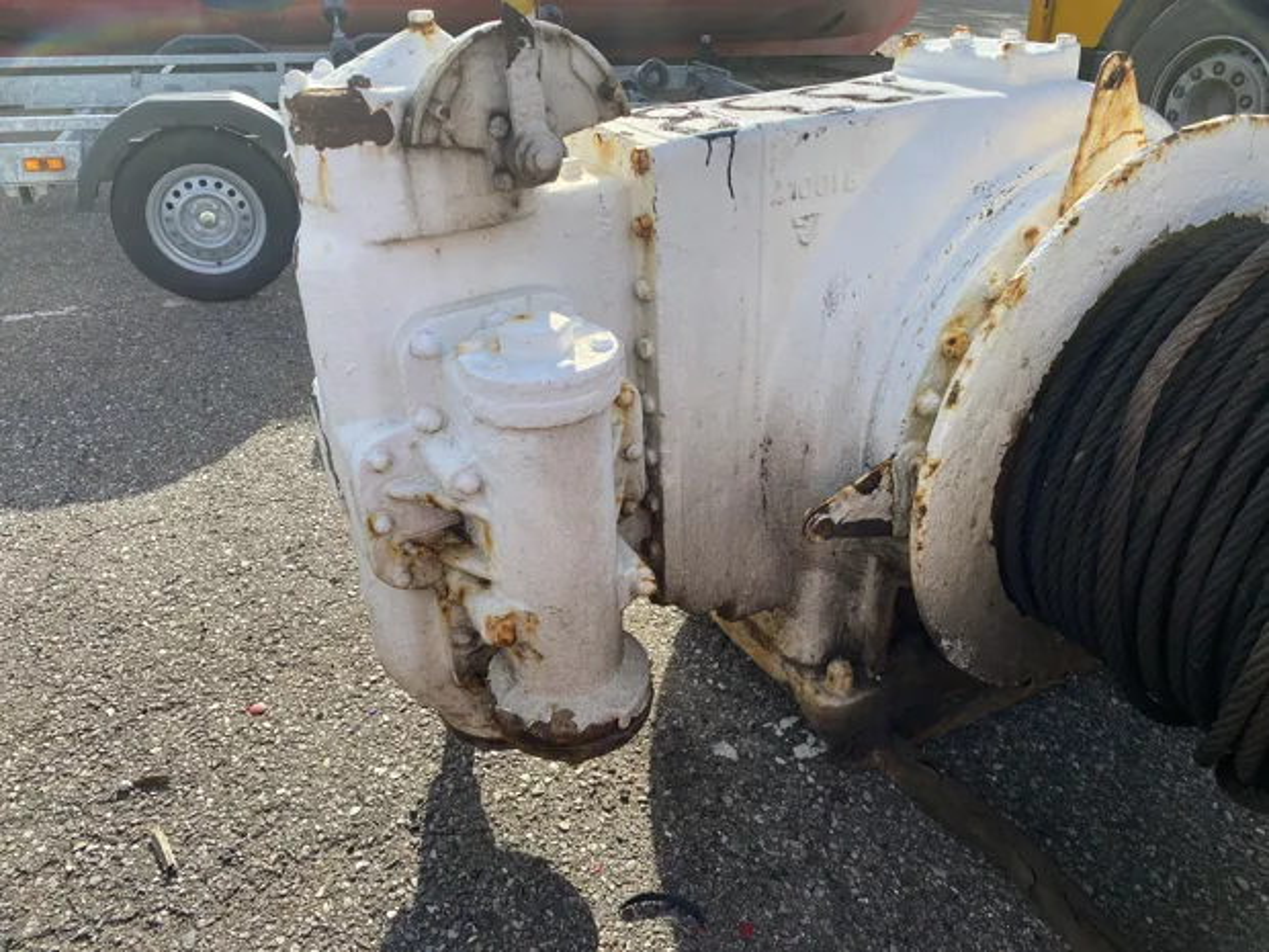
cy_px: 476
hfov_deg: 67.3
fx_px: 953
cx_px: 634
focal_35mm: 26
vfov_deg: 53.1
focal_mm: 4.25
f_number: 1.8
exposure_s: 1/1585
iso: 32
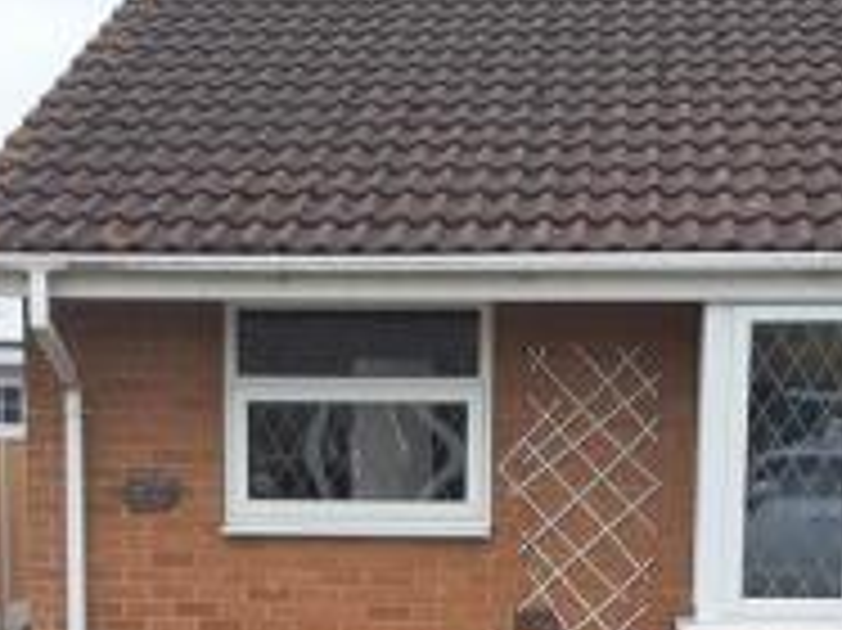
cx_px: 387
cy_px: 749
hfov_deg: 24.1
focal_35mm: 81
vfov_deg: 17.4
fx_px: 1969
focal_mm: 3.92
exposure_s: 1/491
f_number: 1.7
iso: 40
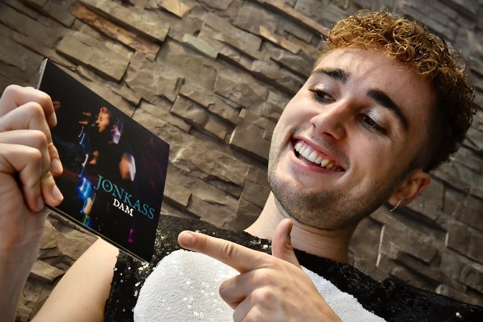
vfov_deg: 26.5
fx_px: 684
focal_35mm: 51
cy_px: 161
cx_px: 242
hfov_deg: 38.9
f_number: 6.3
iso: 2800
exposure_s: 1/125
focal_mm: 34
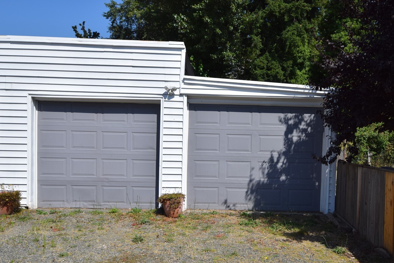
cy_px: 165
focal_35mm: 33
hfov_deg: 57.6
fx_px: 357
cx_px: 222
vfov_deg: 40.1
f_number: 10
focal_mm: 17
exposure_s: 1/400
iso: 200
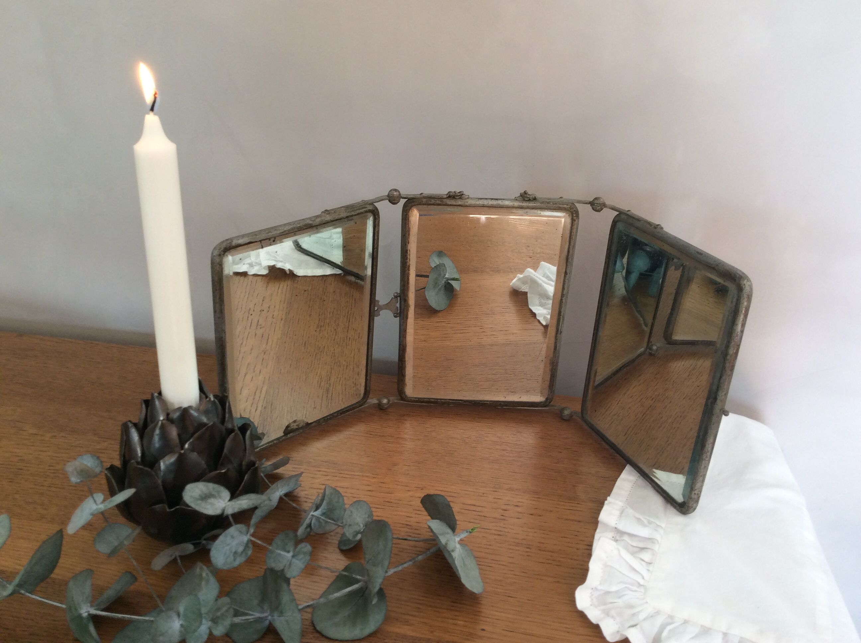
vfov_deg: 44.1
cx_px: 430
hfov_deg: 56.9
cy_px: 322
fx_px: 795
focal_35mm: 32
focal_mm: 3.3
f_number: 2.4
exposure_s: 1/33
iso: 40
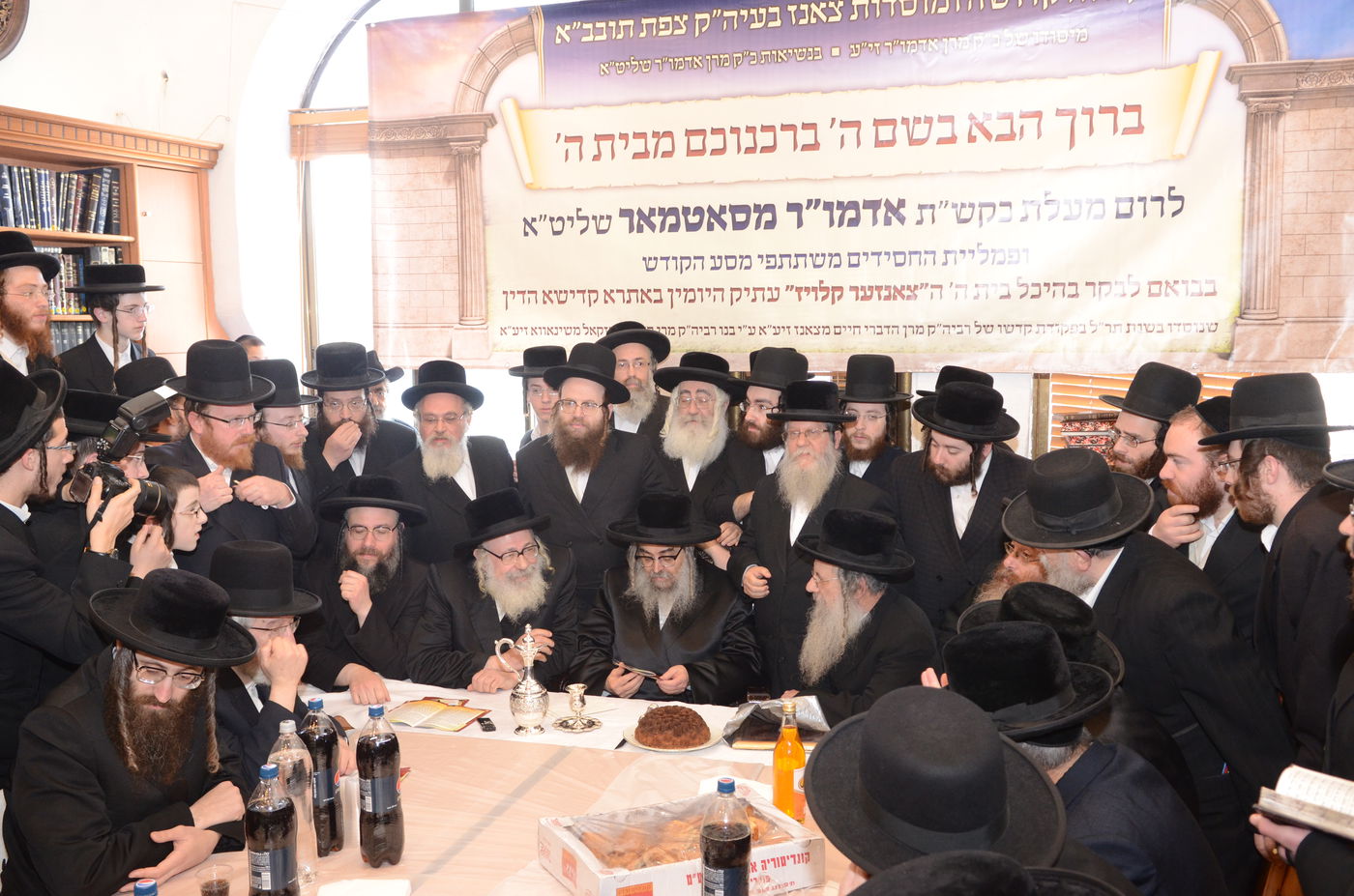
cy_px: 448
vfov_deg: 39.8
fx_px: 1238
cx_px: 677
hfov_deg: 57.3
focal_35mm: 33
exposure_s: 1/125
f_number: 4.5
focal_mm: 22
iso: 1250
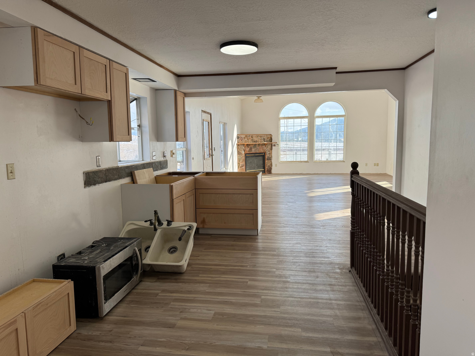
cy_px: 178
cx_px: 238
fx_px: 329
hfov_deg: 71.6
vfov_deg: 56.8
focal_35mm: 24
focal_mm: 6.76
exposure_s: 1/470
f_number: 1.78
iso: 80
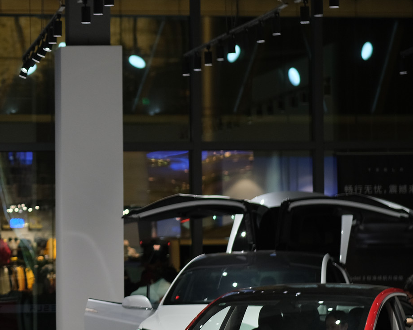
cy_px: 183
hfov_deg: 8.9
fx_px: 2615
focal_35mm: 214
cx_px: -147
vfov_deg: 7.2
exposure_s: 1/170
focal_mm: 56
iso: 320
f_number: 2
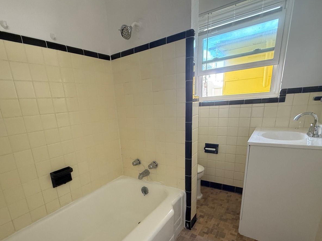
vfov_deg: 67.2
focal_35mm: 19
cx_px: 139
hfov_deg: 84.2
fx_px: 177
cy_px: 156
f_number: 2.2
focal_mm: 2.22
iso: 400
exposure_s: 1/60
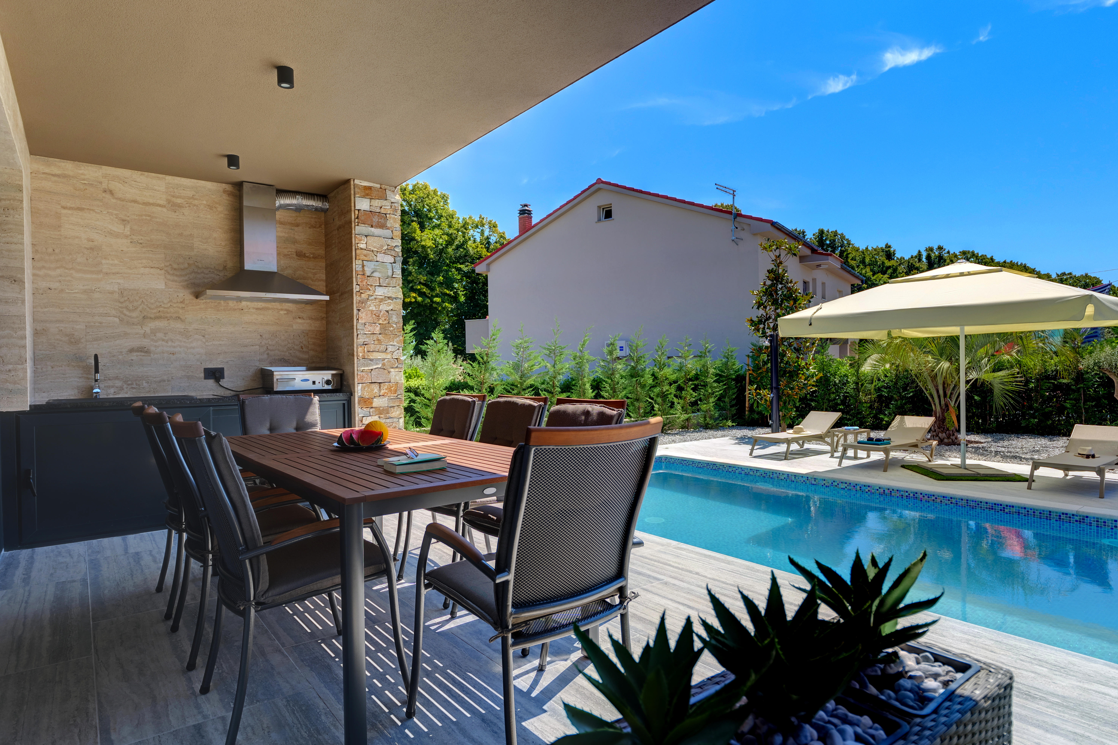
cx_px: 559
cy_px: 372
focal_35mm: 20
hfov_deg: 84.0
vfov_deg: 61.9
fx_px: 621
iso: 100
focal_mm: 20
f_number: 4.7
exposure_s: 1/640
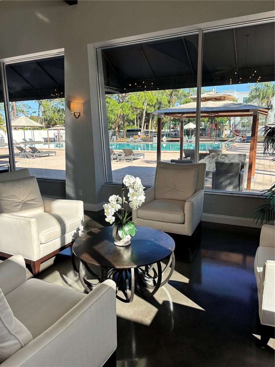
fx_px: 275
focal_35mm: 26
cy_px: 184
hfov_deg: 53.1
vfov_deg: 67.3
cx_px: 138
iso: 50
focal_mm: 5.96
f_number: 1.6
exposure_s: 1/626
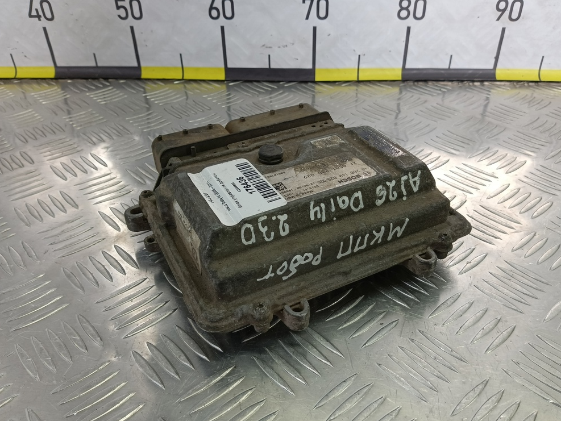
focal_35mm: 28
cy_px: 211
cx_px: 289
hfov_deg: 63.4
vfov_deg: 49.8
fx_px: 454
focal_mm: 4.11
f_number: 1.6
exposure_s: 1/100
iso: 114
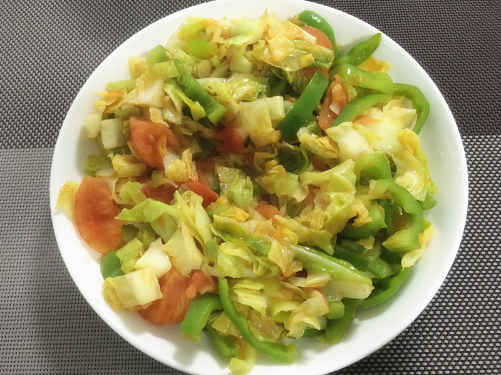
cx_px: 250
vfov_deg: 48.2
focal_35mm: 29
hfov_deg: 61.7
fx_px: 420
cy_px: 188
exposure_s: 1/17
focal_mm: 4.15
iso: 250
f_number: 2.2
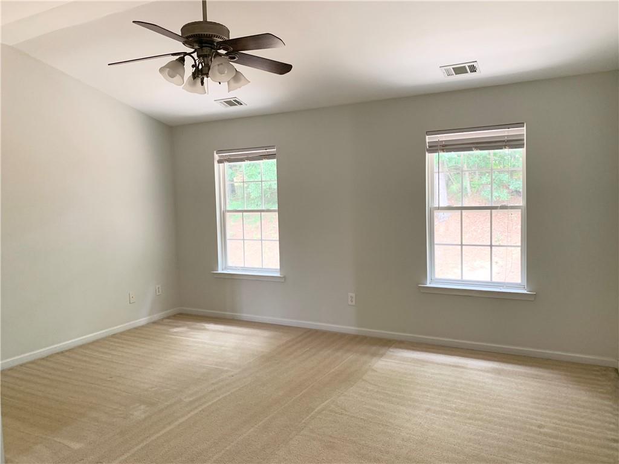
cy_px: 232
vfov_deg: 53.1
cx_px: 310
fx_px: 465
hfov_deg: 67.3
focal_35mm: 26
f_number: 1.8
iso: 160
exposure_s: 1/60
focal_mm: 4.25
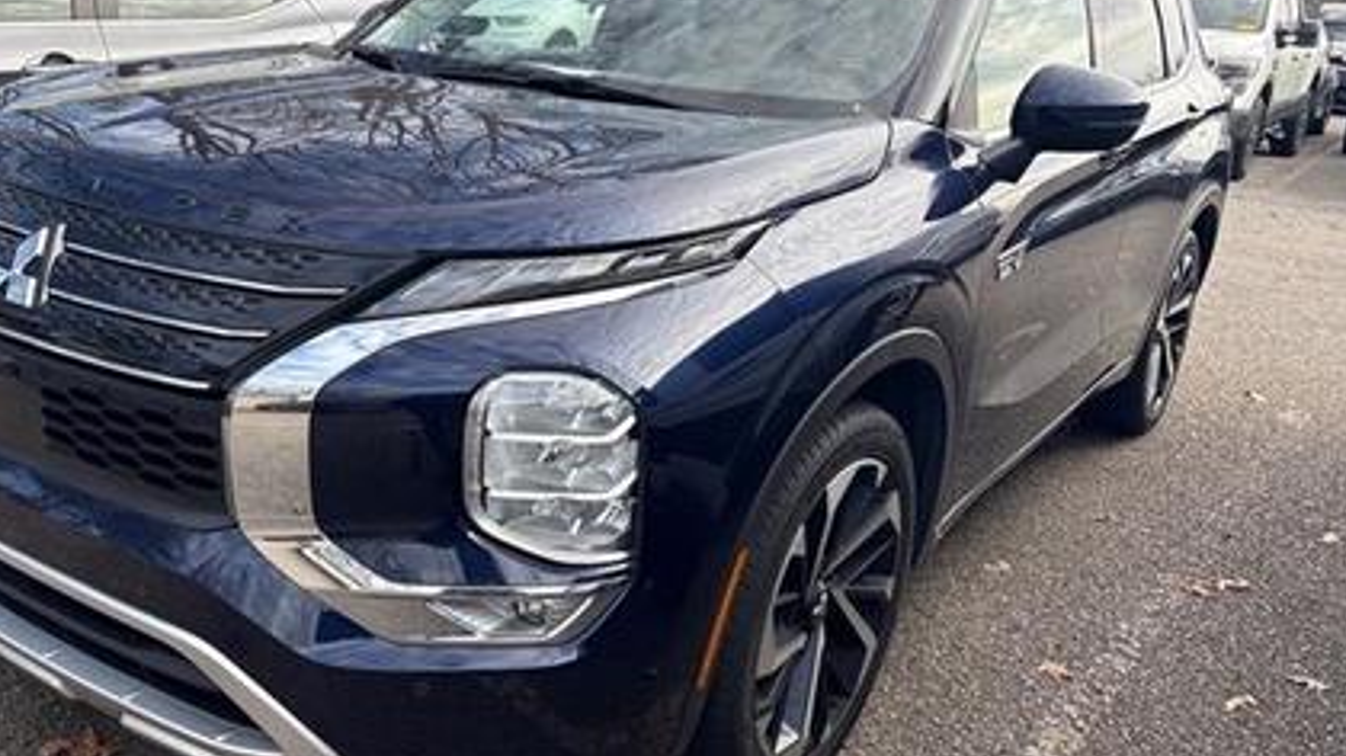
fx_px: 1213
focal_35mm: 34
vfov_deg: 34.6
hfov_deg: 57.9
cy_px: 400
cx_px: 593
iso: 50
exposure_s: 1/641
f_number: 1.6
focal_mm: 5.96
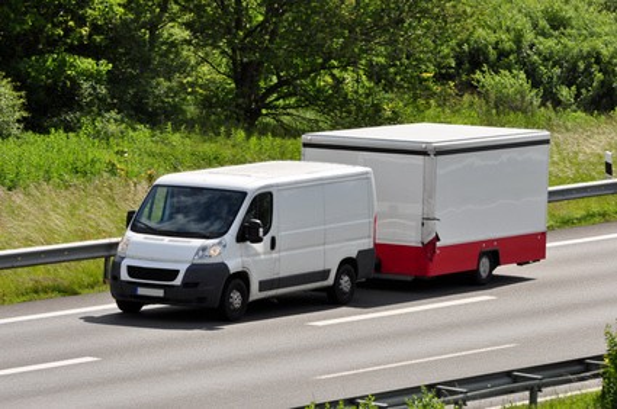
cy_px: 204
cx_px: 308
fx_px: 4492
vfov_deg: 5.2
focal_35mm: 262
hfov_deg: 7.9
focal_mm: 175
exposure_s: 1/640
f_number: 8
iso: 320
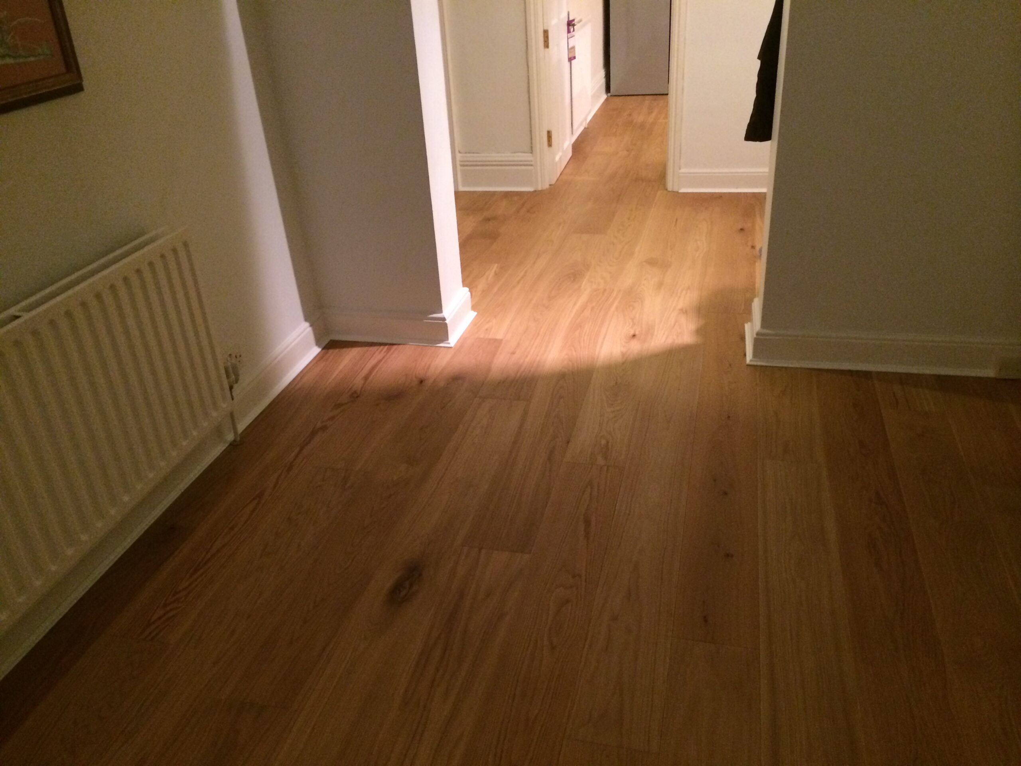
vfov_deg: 46.8
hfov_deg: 60.0
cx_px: 510
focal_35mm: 30
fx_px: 885
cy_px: 383
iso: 320
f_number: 2.2
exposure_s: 1/17
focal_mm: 4.12
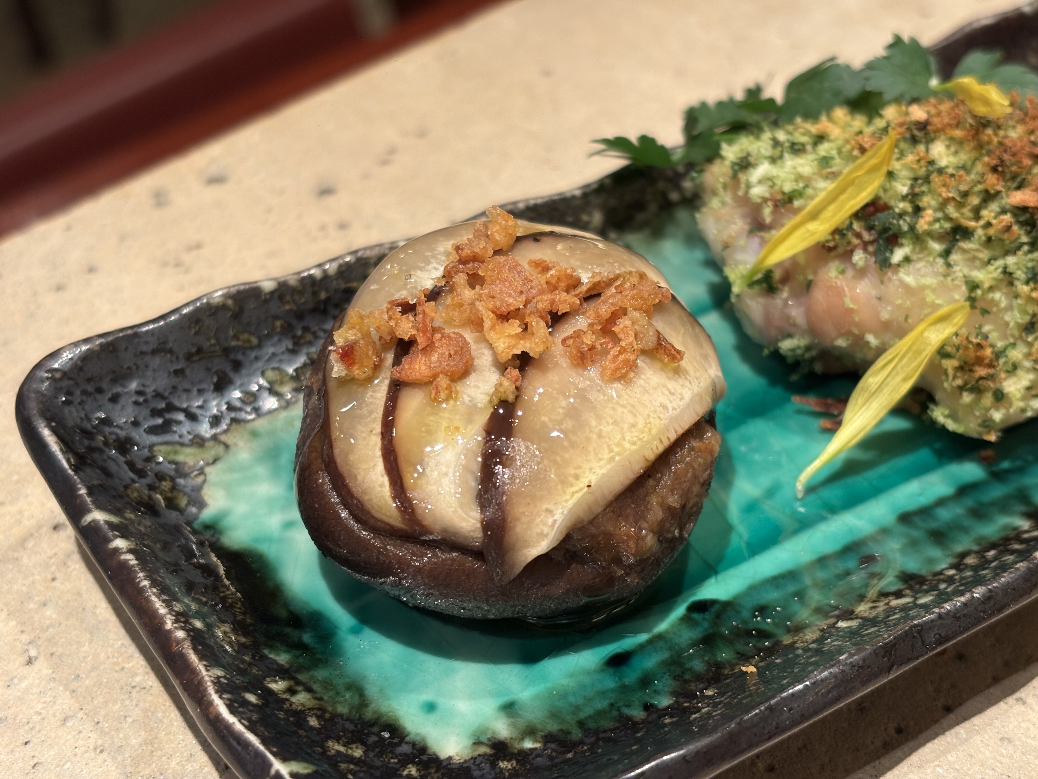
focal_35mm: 52
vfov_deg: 28.0
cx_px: 519
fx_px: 1559
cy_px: 390
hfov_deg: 36.8
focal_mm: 5.96
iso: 100
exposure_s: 1/50
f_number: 1.6
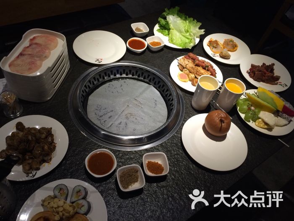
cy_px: 110
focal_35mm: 29
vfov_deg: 48.2
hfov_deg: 61.7
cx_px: 147
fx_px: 246
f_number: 2.2
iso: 50
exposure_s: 1/33
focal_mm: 4.15
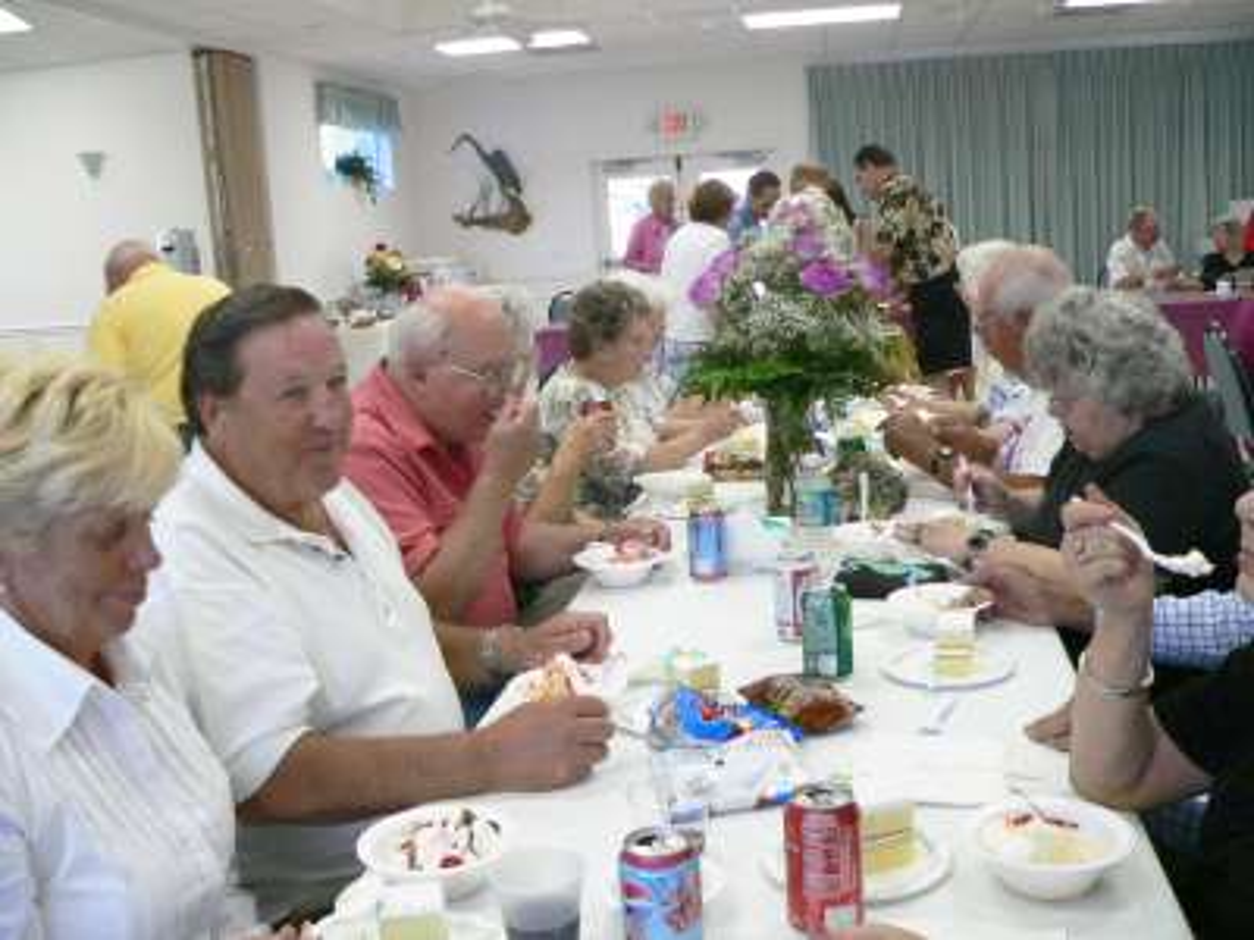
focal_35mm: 36
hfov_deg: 51.4
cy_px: 470
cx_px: 627
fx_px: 1304
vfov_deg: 39.7
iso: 200
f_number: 2.8
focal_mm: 6
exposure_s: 1/50
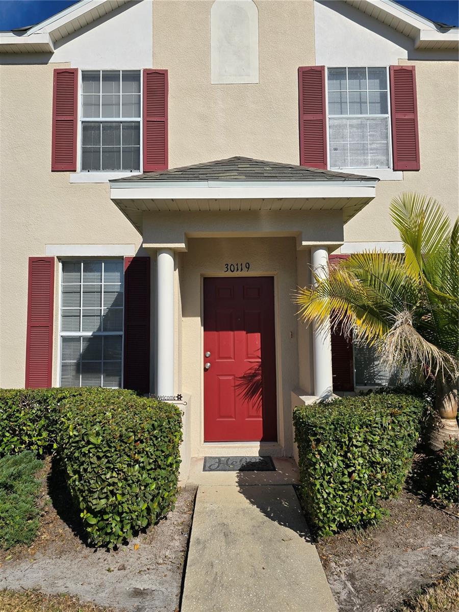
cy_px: 306
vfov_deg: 73.9
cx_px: 230
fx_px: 407
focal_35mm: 23
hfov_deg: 58.9
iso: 12
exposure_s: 1/1597
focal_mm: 6.3
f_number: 1.7
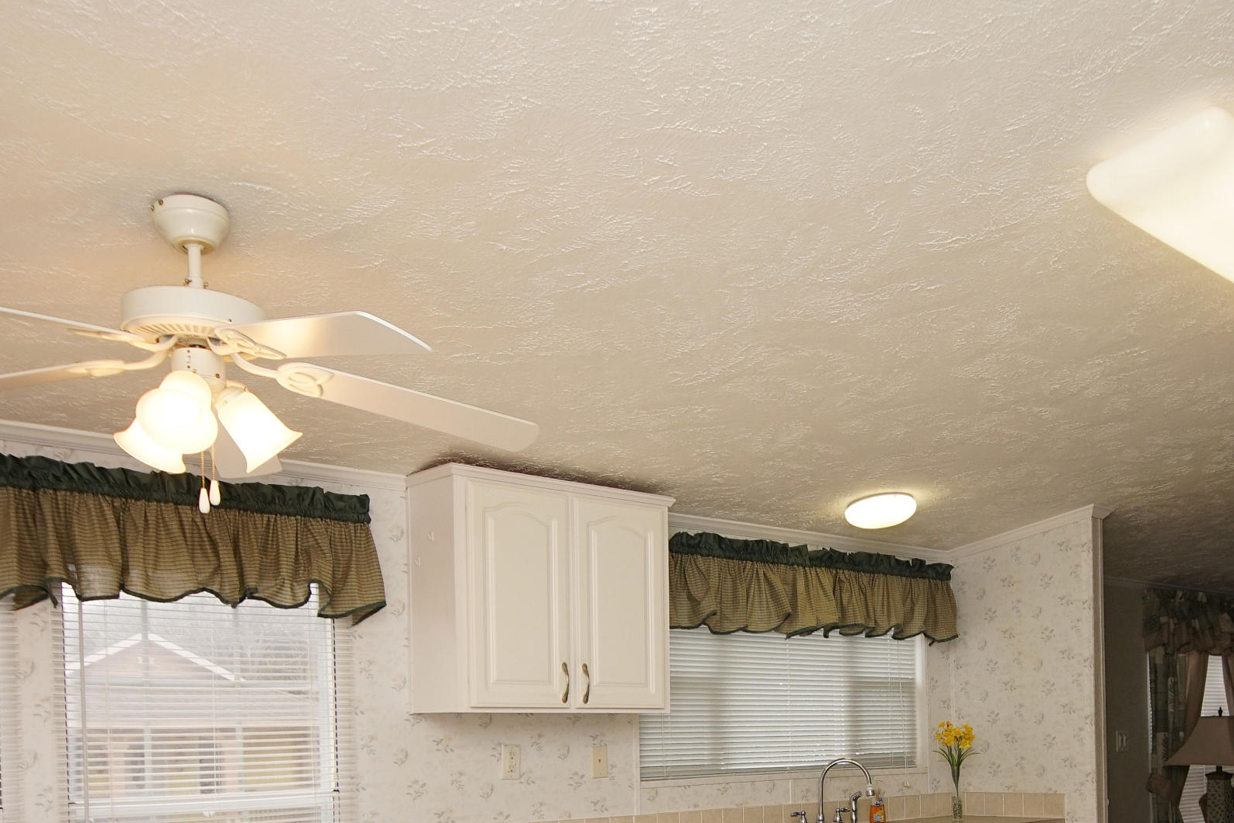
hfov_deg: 54.8
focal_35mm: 34
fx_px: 1165
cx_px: 810
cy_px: 776
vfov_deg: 36.0
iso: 250
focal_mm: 12
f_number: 4.5
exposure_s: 1/60
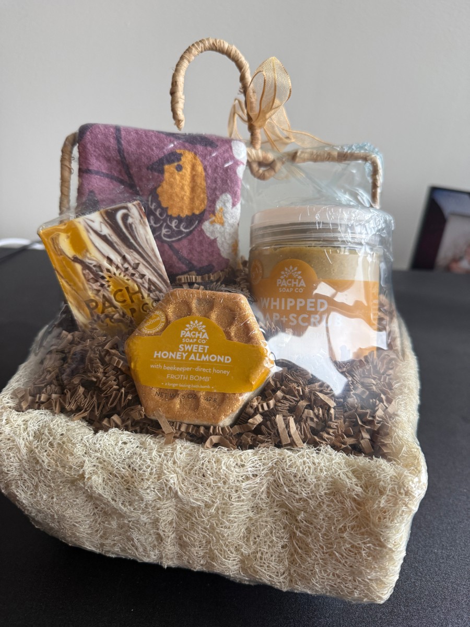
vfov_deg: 71.6
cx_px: 235
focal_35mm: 24
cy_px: 314
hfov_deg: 56.8
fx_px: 434
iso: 200
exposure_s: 1/81
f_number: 1.78
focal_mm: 6.76
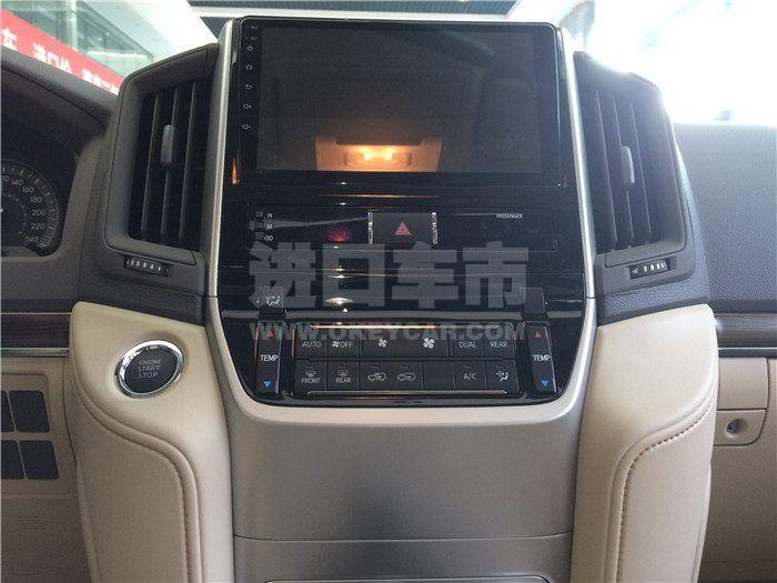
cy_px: 292
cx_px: 388
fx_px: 651
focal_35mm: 29
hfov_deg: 61.7
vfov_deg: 48.2
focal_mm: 4.15
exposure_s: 1/33
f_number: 2.2
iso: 80
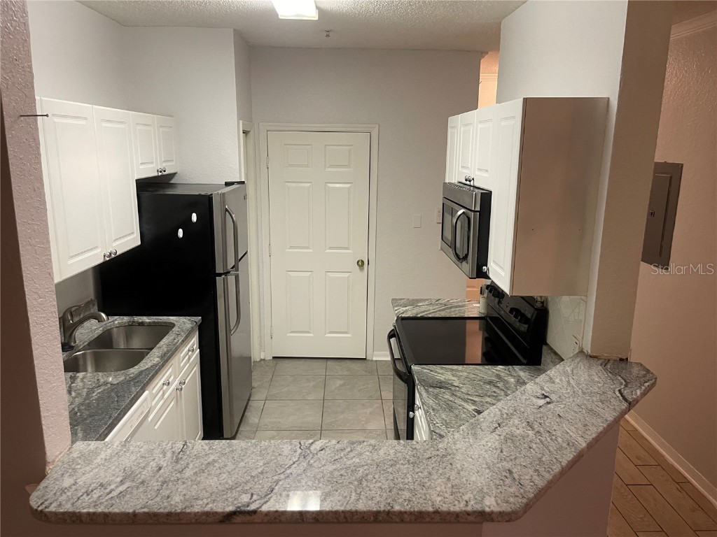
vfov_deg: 53.1
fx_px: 539
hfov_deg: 67.3
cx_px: 358
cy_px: 268
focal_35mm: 26
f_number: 1.6
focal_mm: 5.1
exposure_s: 1/60
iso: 200
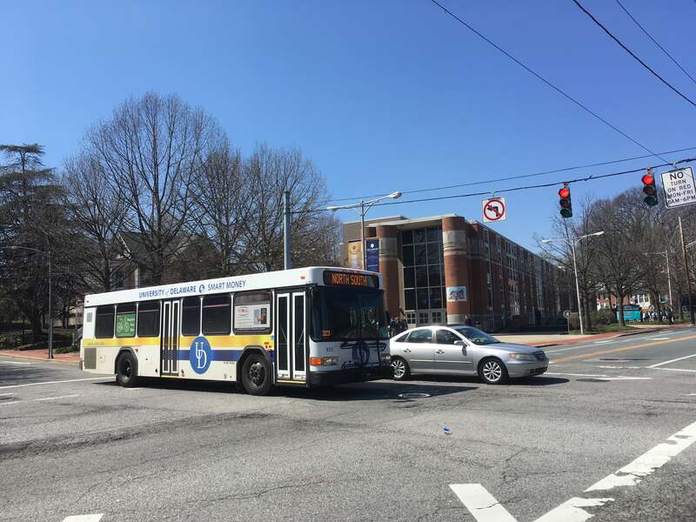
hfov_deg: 61.7
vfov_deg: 48.2
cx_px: 348
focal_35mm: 29
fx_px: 583
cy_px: 261
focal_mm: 4.15
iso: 25
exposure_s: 1/1350
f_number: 2.2
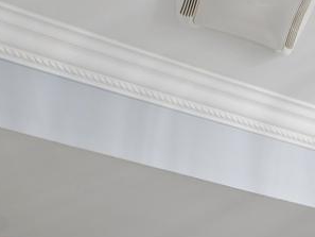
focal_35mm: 63
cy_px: 555
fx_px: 574
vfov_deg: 15.0
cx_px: 326
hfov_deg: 28.5
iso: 160
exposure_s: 1/3.33
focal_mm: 12
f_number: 10
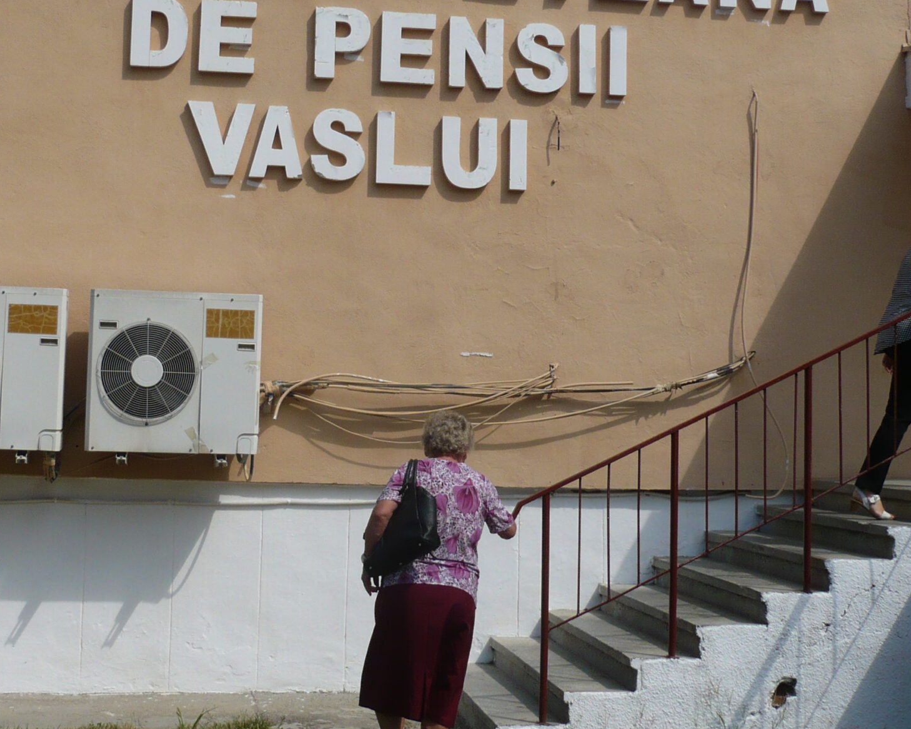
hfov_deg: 31.4
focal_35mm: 60
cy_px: 260
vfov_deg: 25.3
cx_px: 392
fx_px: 1618
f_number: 8
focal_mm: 5.8
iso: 100
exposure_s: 1/500
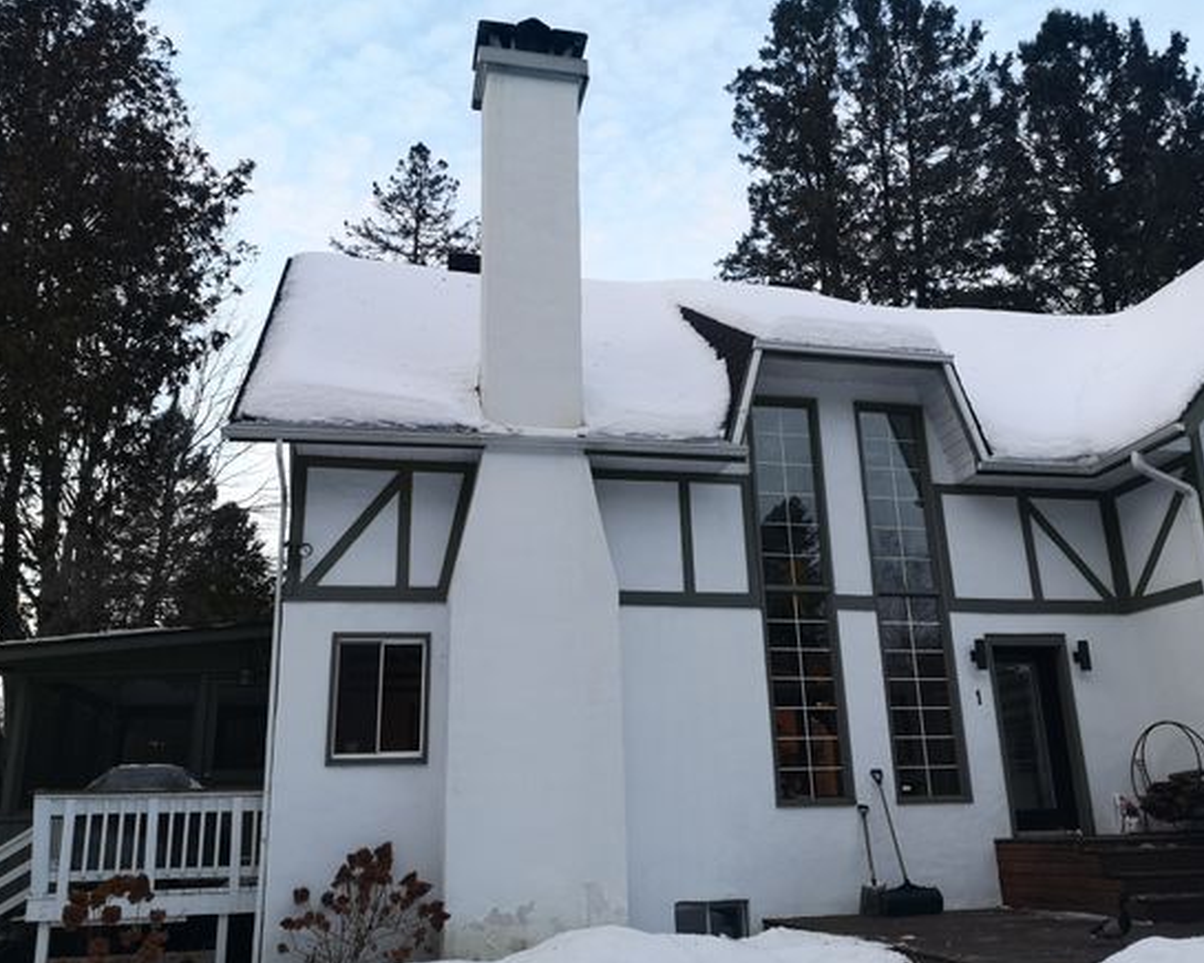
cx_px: 616
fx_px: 1033
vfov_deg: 50.0
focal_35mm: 29
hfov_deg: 60.4
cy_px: 493
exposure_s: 1/120
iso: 64
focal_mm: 5.58
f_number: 1.8
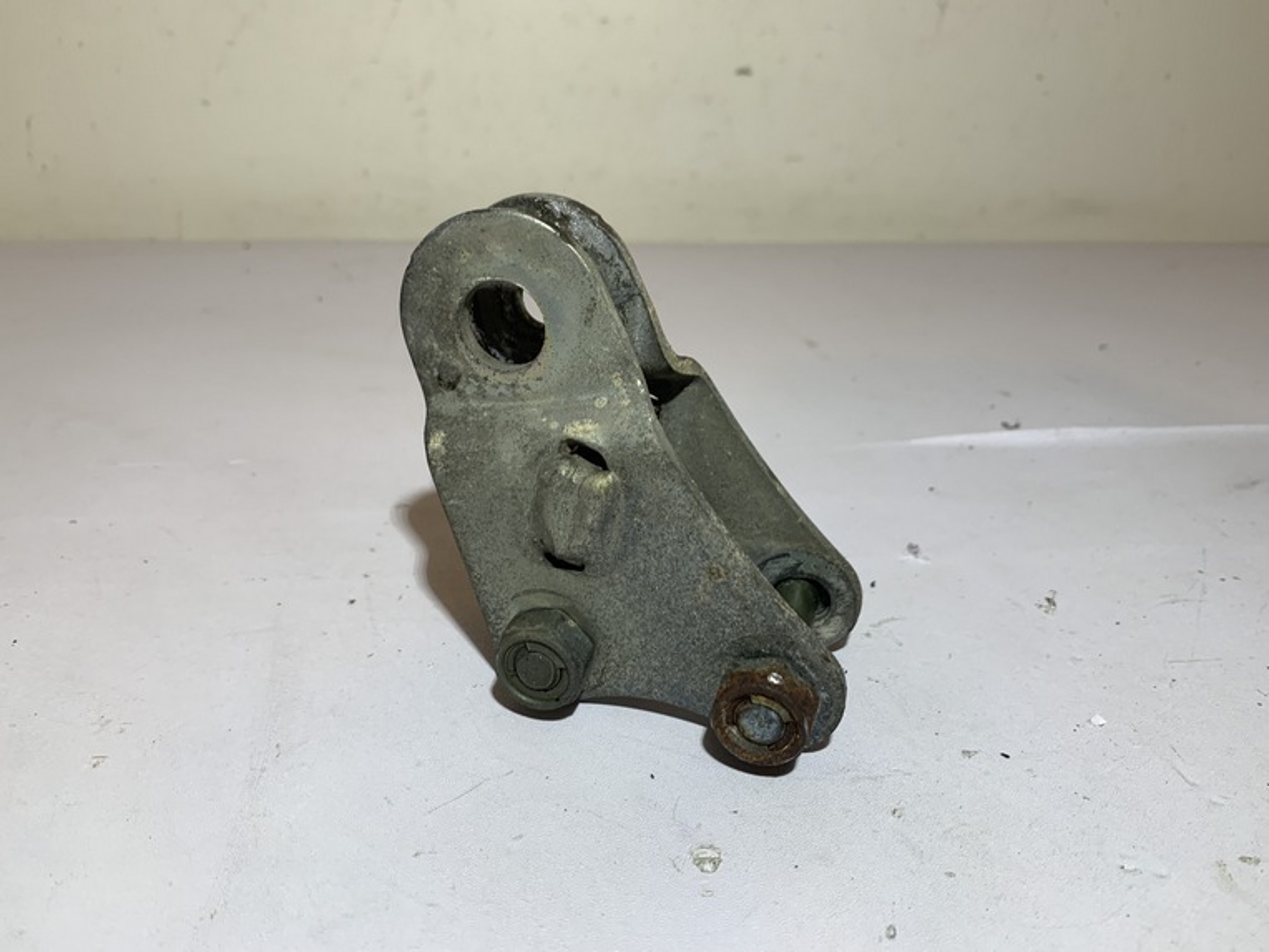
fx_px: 953
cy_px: 476
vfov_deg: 53.1
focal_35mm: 26
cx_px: 634
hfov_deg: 67.3
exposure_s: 1/100
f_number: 1.8
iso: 32
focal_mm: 4.25
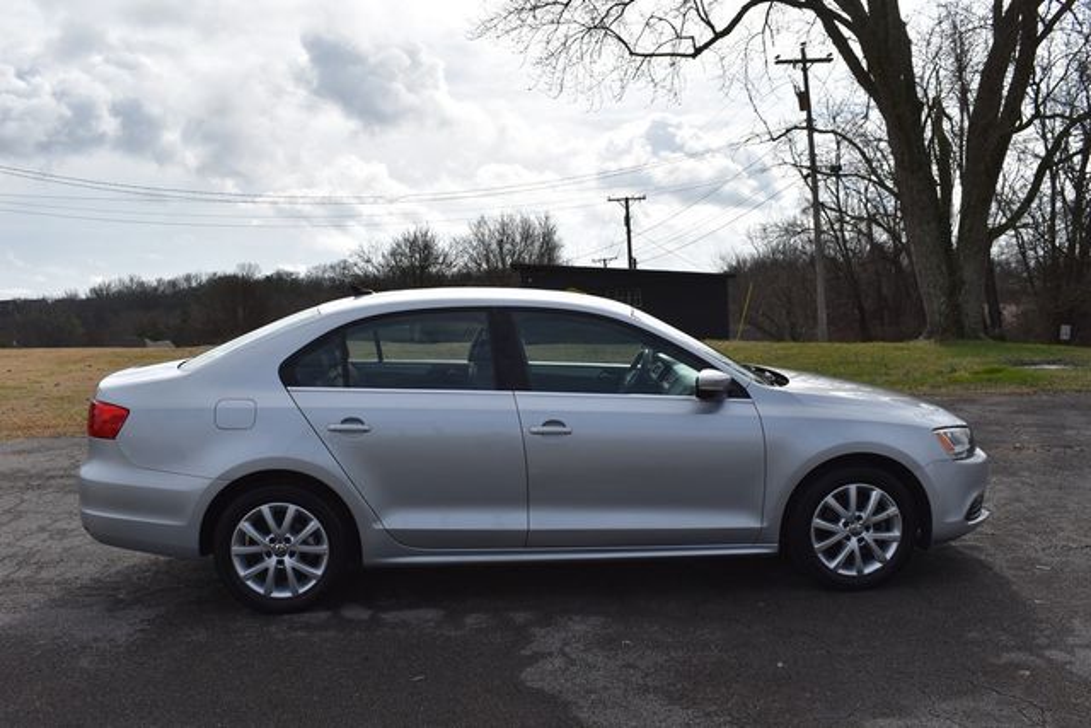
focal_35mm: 33
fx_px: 1000
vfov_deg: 40.0
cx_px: 546
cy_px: 364
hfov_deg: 57.2
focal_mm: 22
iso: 100
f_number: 9
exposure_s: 1/320
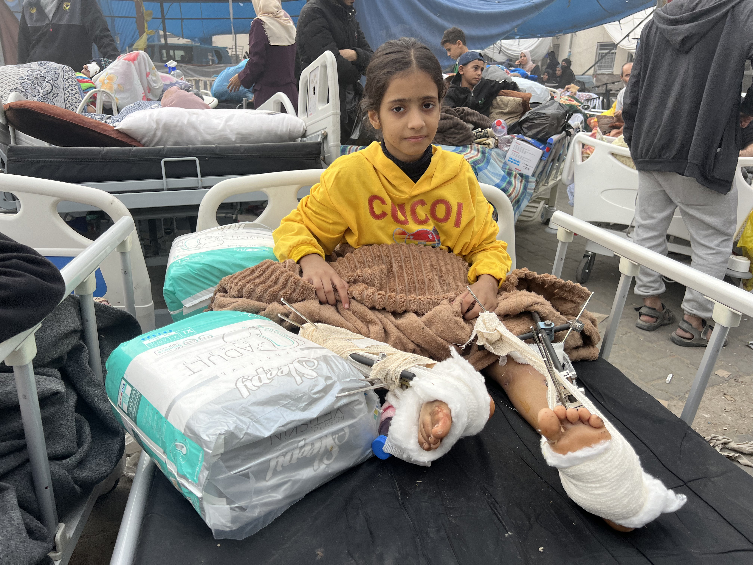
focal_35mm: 26
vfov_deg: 53.1
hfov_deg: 67.3
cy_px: 282
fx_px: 566
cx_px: 376
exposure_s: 1/434
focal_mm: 5.7
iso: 50
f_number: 1.5
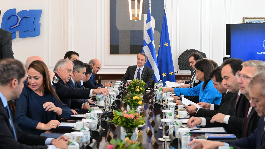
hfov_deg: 28.6
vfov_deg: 16.3
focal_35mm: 74
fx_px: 520
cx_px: 133
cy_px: 73
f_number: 6.3
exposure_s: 1/640
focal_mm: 70
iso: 8000
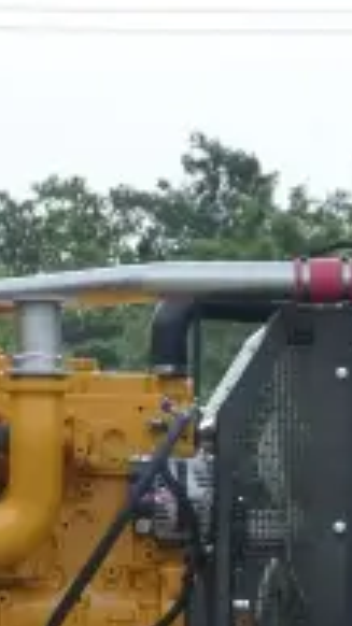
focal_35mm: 272
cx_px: -142
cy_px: 565
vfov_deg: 7.9
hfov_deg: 4.4
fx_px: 4517
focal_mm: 42
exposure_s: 1/160
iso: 100
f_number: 6.3
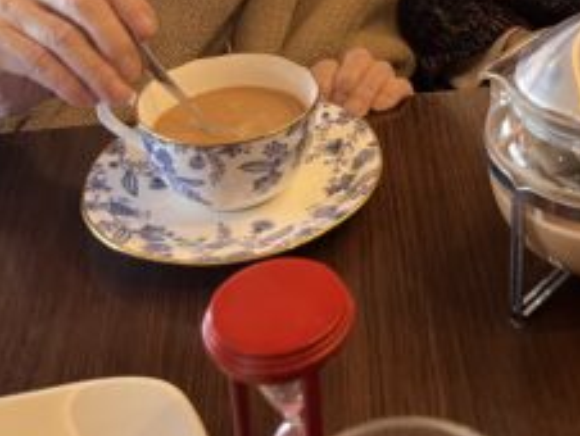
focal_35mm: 62
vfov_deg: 22.1
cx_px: 526
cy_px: -71
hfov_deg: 29.8
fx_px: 1040
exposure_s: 1/50
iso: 125
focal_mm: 5.1
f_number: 1.6
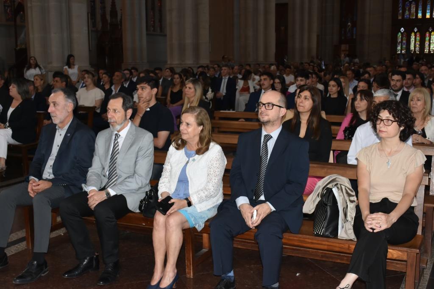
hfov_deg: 43.6
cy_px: 144
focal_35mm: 45
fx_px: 543
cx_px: 217
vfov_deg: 29.9
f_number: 5.6
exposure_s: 1/60
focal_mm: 30
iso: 1250
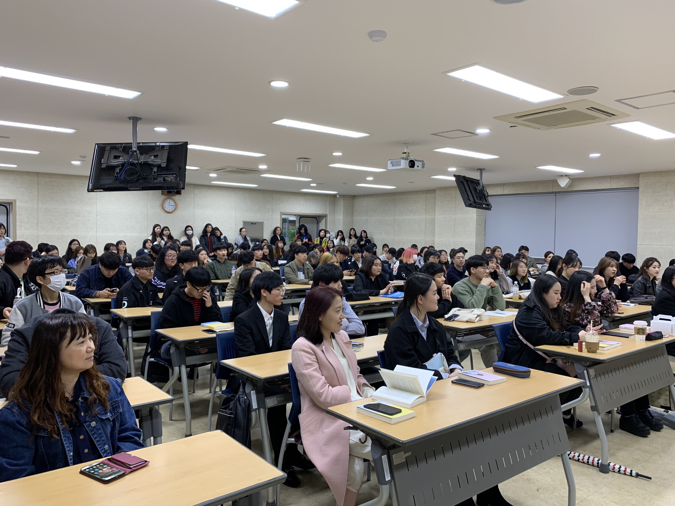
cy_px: 253
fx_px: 507
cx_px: 338
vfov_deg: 53.1
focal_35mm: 26
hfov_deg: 67.3
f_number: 1.8
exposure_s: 1/60
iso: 100
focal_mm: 4.25
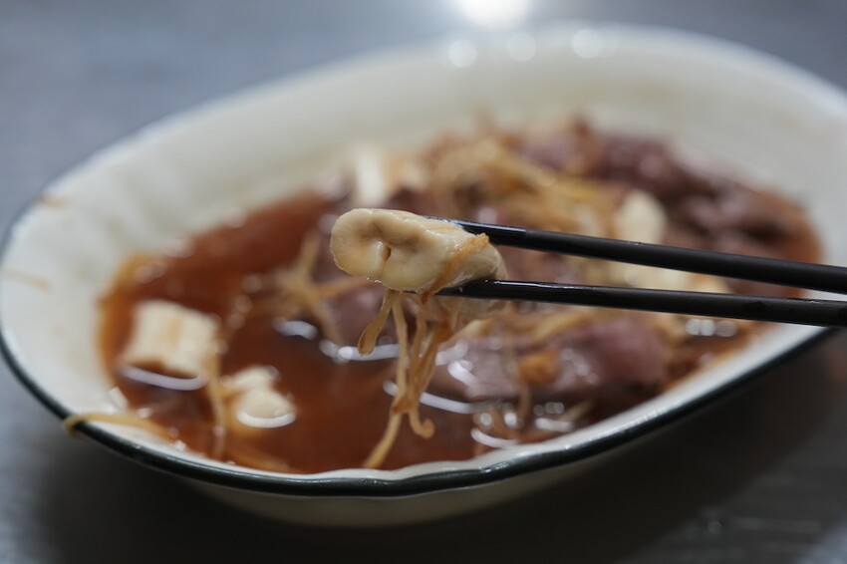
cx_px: 424
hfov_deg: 28.9
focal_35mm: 70
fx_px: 1646
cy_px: 282
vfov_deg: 19.4
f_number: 5.6
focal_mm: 70
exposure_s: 1/60
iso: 3200
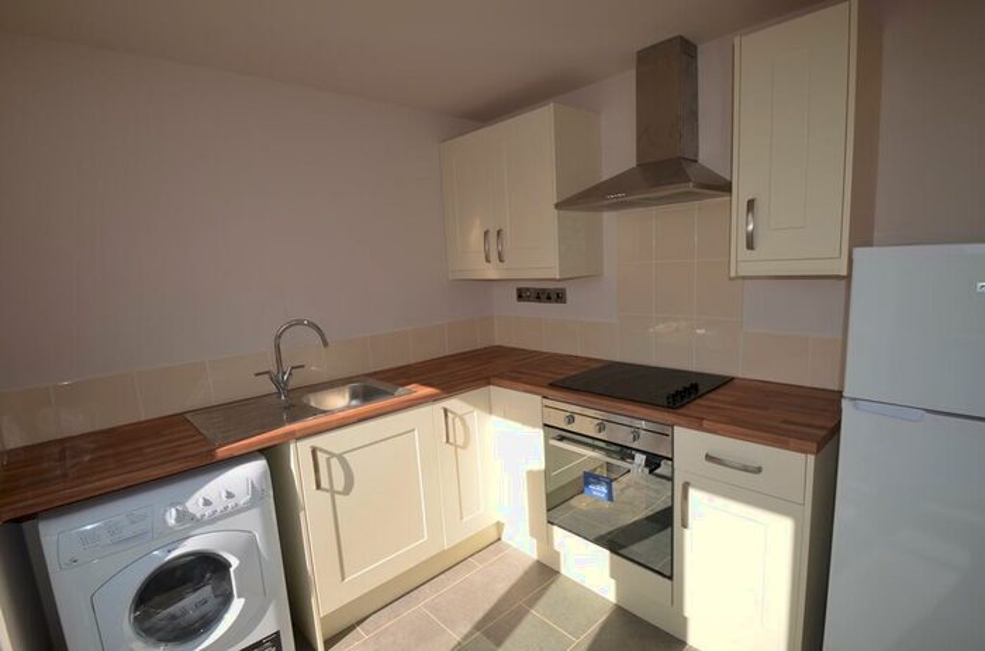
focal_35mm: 16
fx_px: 450
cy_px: 326
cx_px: 492
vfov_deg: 71.8
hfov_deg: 95.1
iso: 100
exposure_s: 1/200
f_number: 9
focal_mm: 11
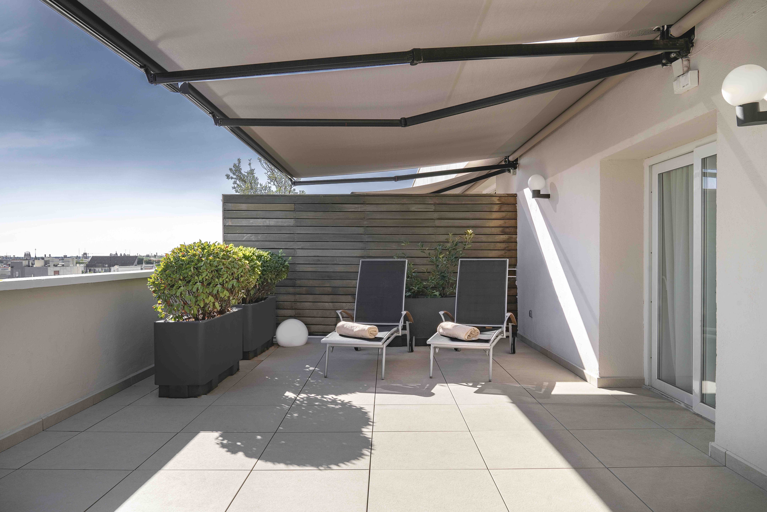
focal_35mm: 26
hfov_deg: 69.4
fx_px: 554
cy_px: 256
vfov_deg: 49.6
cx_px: 384
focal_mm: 26
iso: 100
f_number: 10
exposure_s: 1/125
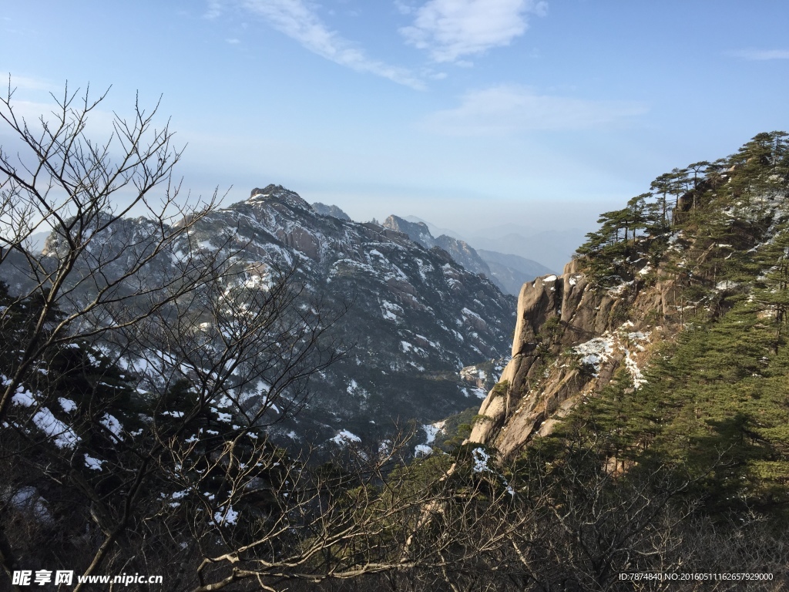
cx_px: 394
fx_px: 661
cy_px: 296
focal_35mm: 29
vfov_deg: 48.2
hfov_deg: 61.7
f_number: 2.2
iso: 32
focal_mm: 4.15
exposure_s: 1/1068
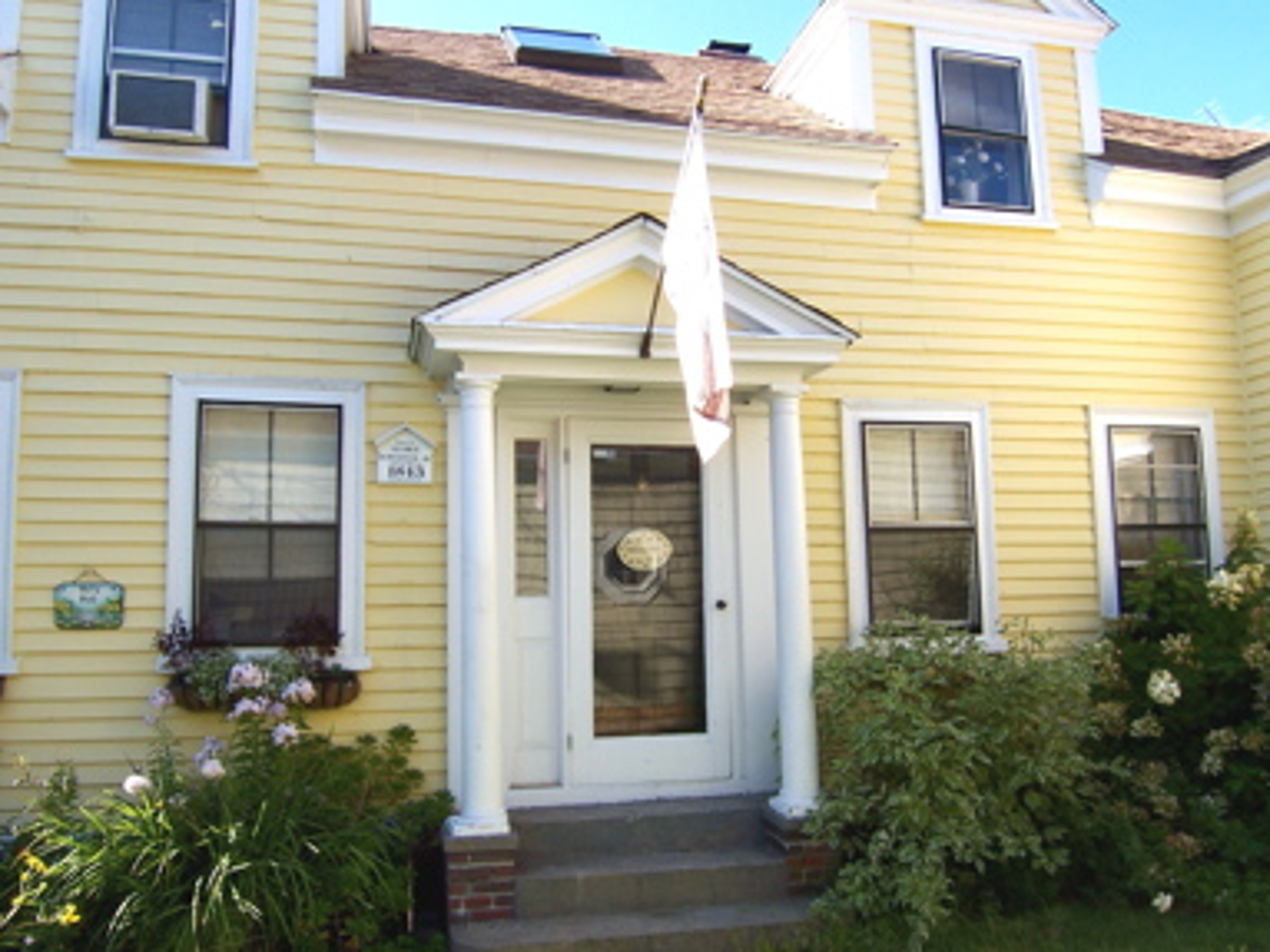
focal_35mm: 27
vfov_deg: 51.3
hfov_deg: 65.3
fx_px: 990
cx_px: 613
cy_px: 503
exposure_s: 1/100
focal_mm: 3.8
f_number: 5.6
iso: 64
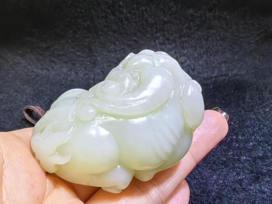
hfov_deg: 65.3
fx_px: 212
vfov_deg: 51.4
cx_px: 136
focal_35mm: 27
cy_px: 102
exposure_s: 1/100
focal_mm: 1.95
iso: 200
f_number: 2.2
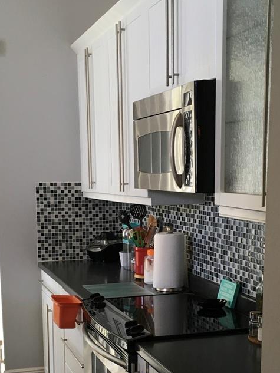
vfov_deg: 34.3
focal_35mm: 55
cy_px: 276
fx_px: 593
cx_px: 143
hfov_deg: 26.6
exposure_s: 1/30
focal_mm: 4.15
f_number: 2.2
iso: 40
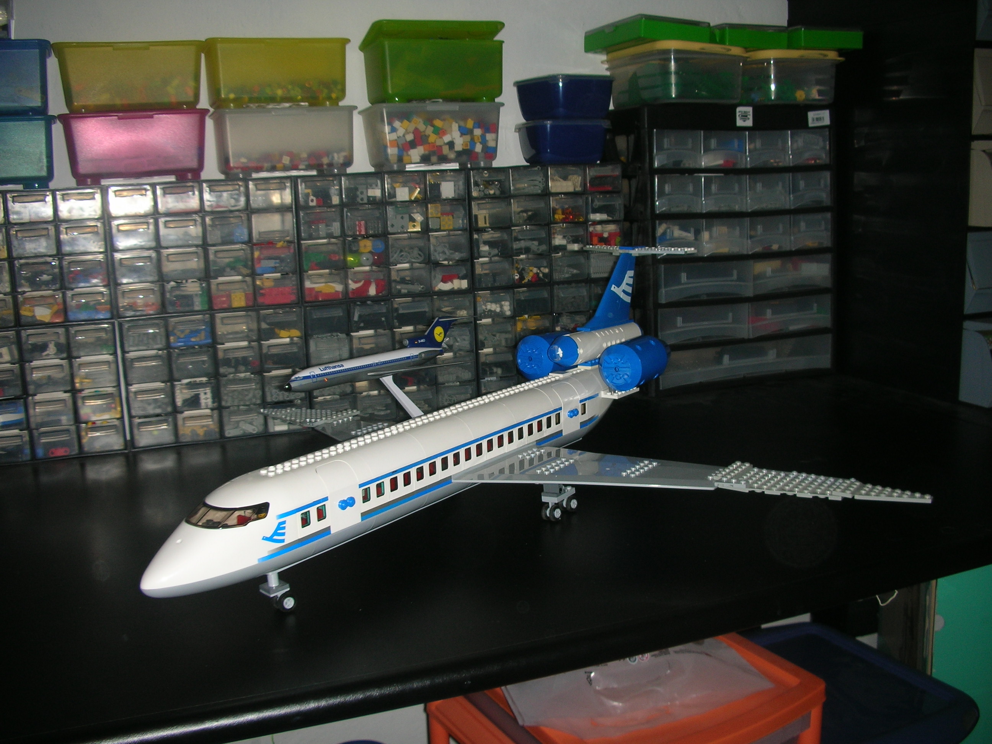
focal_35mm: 35
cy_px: 372
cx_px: 496
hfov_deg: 52.6
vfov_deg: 40.7
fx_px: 1003
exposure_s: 1/60.1
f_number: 3
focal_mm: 5.8
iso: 50
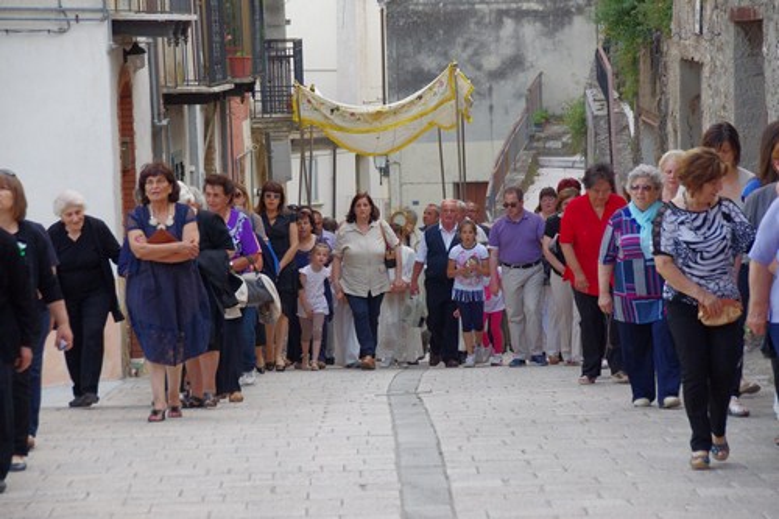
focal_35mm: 158
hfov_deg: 13.0
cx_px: 390
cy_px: 260
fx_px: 3407
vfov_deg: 8.7
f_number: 6.3
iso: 1250
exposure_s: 1/160
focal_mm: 105
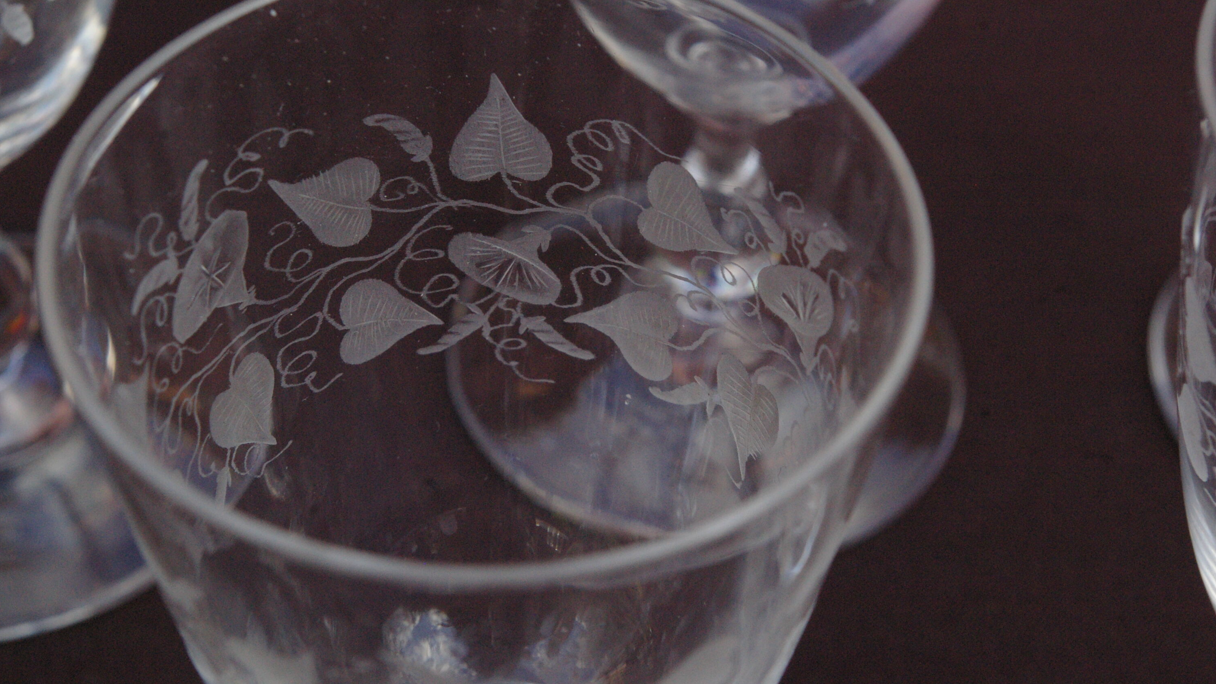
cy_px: 347
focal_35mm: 41
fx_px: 1322
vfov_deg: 29.0
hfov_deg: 49.4
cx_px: 607
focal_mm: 26
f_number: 8
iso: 1600
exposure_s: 1/250
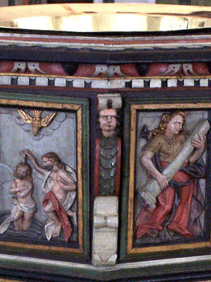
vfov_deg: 12.6
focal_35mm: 155
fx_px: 1260
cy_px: 259
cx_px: 98
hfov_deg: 9.6
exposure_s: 1/20
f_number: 3.2
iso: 400
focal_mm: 12.4
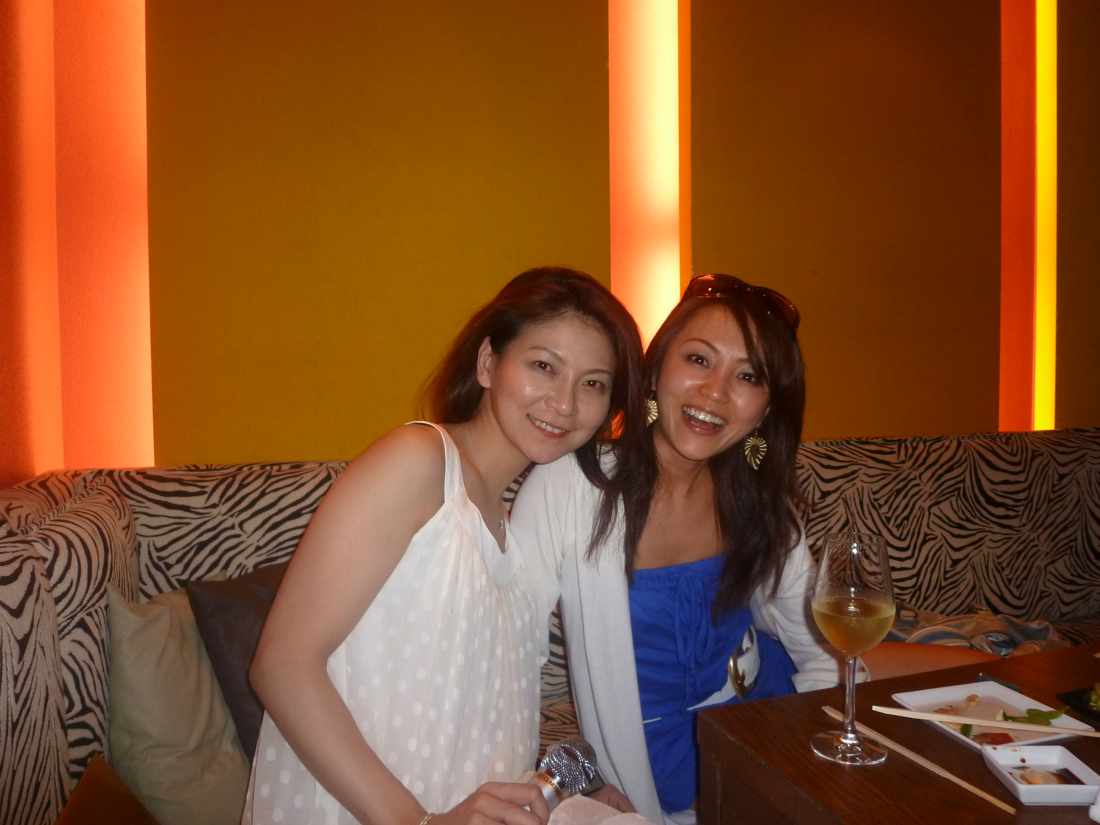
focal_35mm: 25
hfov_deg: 69.4
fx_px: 794
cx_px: 550
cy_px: 412
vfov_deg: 54.9
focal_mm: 4.5
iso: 200
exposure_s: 1/30
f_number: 2.8
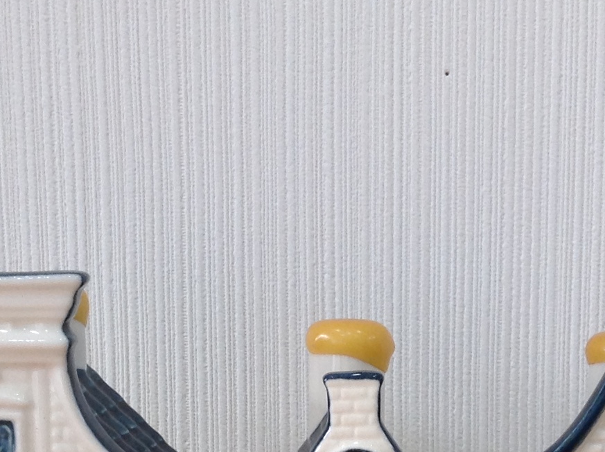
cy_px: 473
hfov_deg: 20.1
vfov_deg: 14.8
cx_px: 322
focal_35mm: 98
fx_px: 1710
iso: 25
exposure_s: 1/40
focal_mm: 3.3
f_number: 2.4
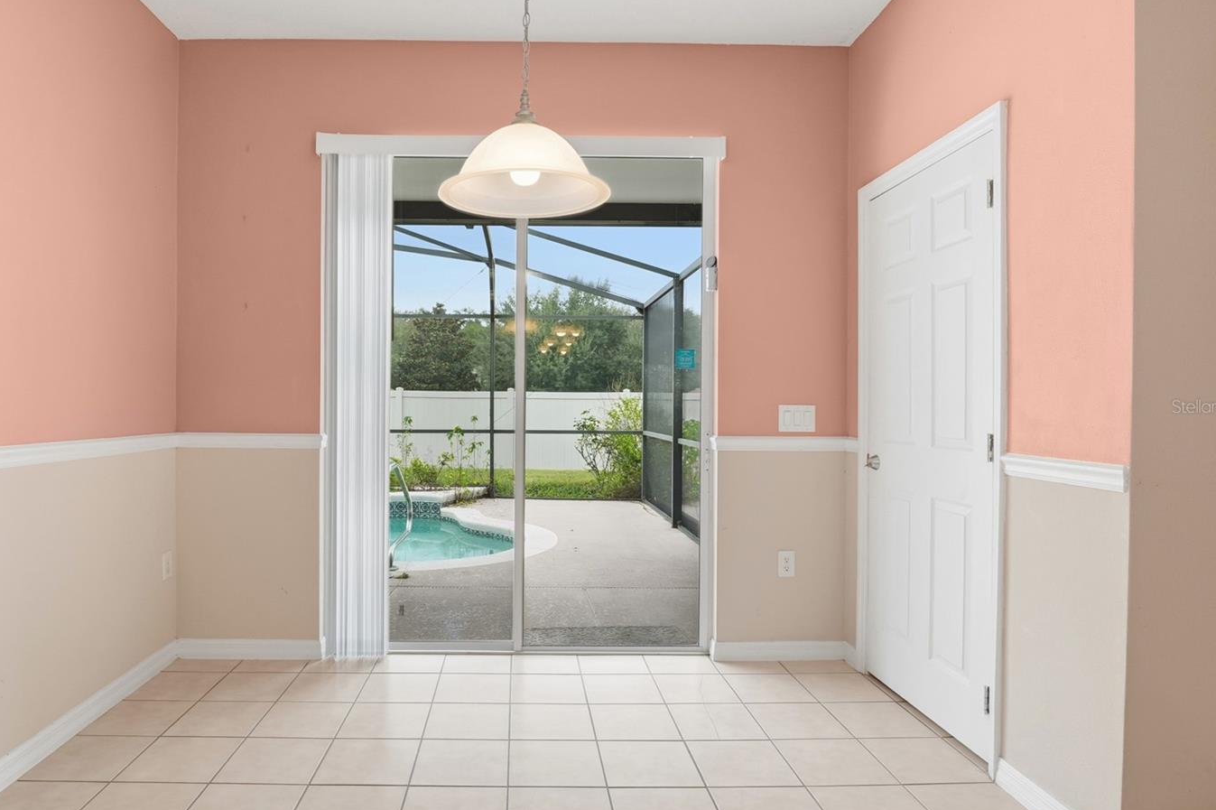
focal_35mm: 20
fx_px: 662
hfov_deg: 84.7
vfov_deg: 62.9
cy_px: 406
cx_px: 530
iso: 200
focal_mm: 11
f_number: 8
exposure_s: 1/250
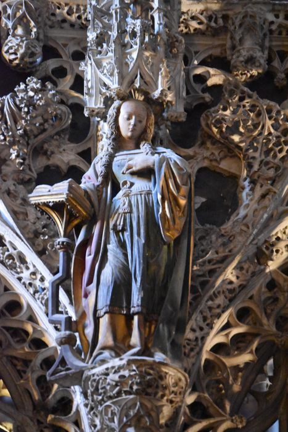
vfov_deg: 12.2
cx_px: 144
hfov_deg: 8.2
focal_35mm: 168
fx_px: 2015
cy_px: 216
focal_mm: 112
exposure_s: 1/25
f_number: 4.8
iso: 12800
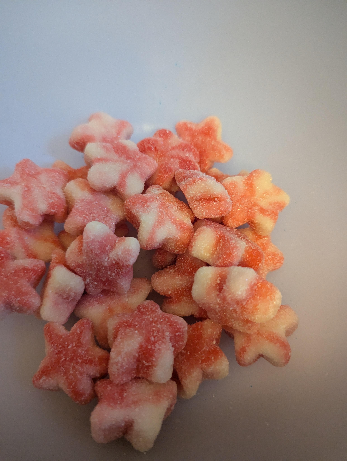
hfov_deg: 56.9
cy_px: 230
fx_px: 320
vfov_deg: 71.5
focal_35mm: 24
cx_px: 174
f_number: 1.85
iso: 2760
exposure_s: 1/43.3
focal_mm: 6.81
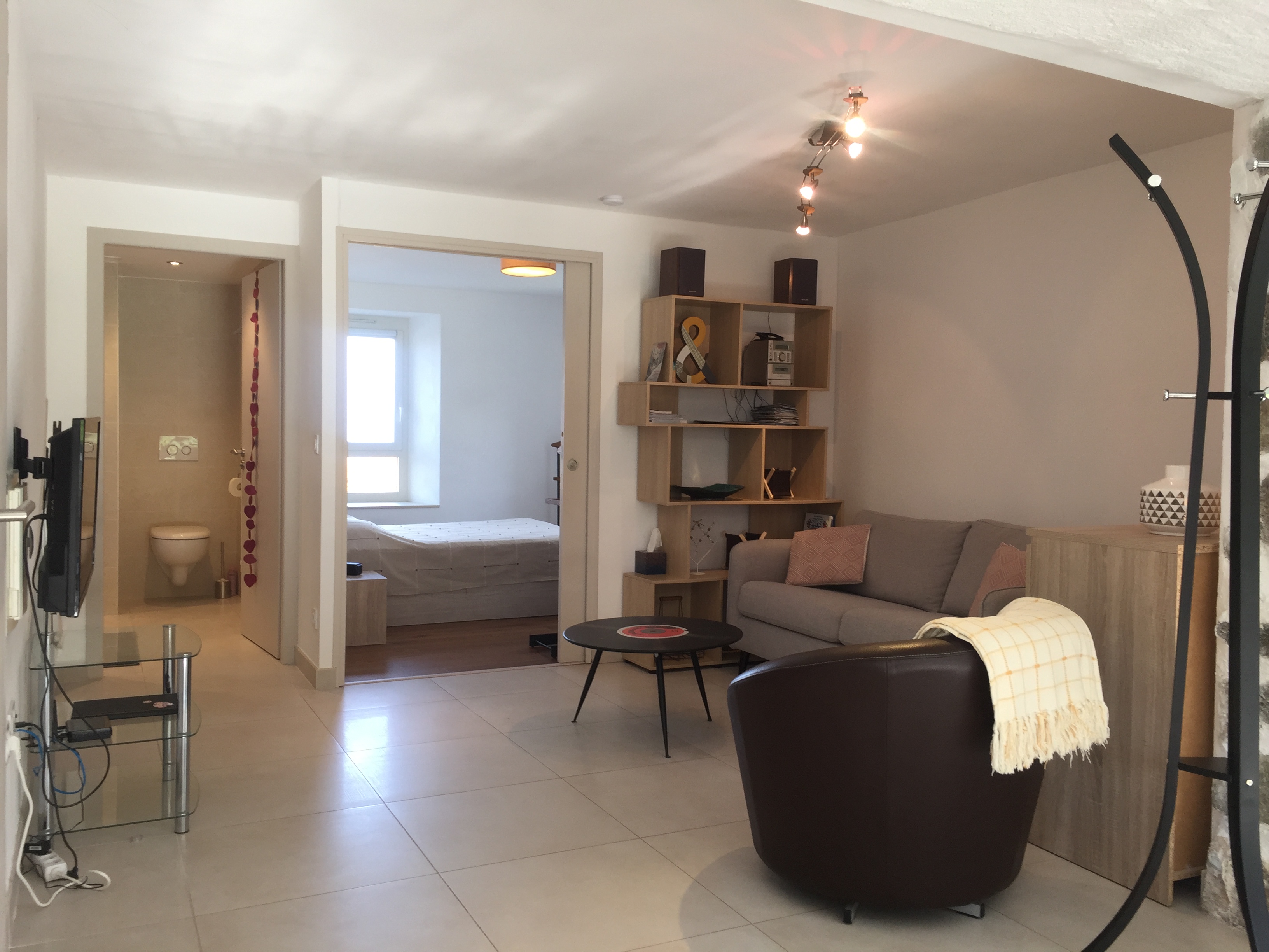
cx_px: 634
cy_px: 476
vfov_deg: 48.2
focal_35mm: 29
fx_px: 1063
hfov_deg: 61.7
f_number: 2.2
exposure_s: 1/50
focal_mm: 4.15
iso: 32
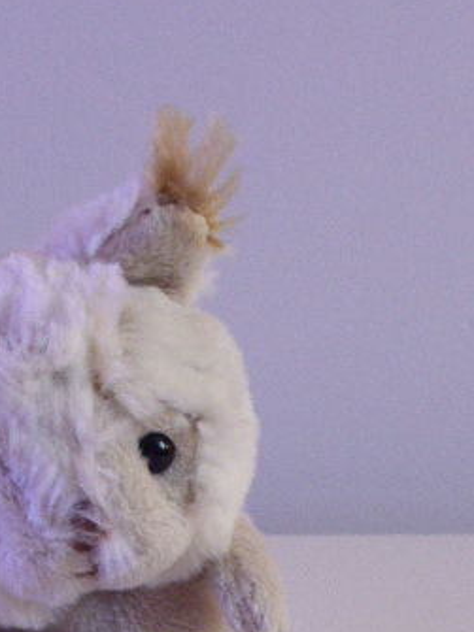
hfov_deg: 16.6
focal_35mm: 88
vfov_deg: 21.7
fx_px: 1608
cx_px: 83
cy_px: 579
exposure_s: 1/6
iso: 400
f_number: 4.1
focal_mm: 7.9
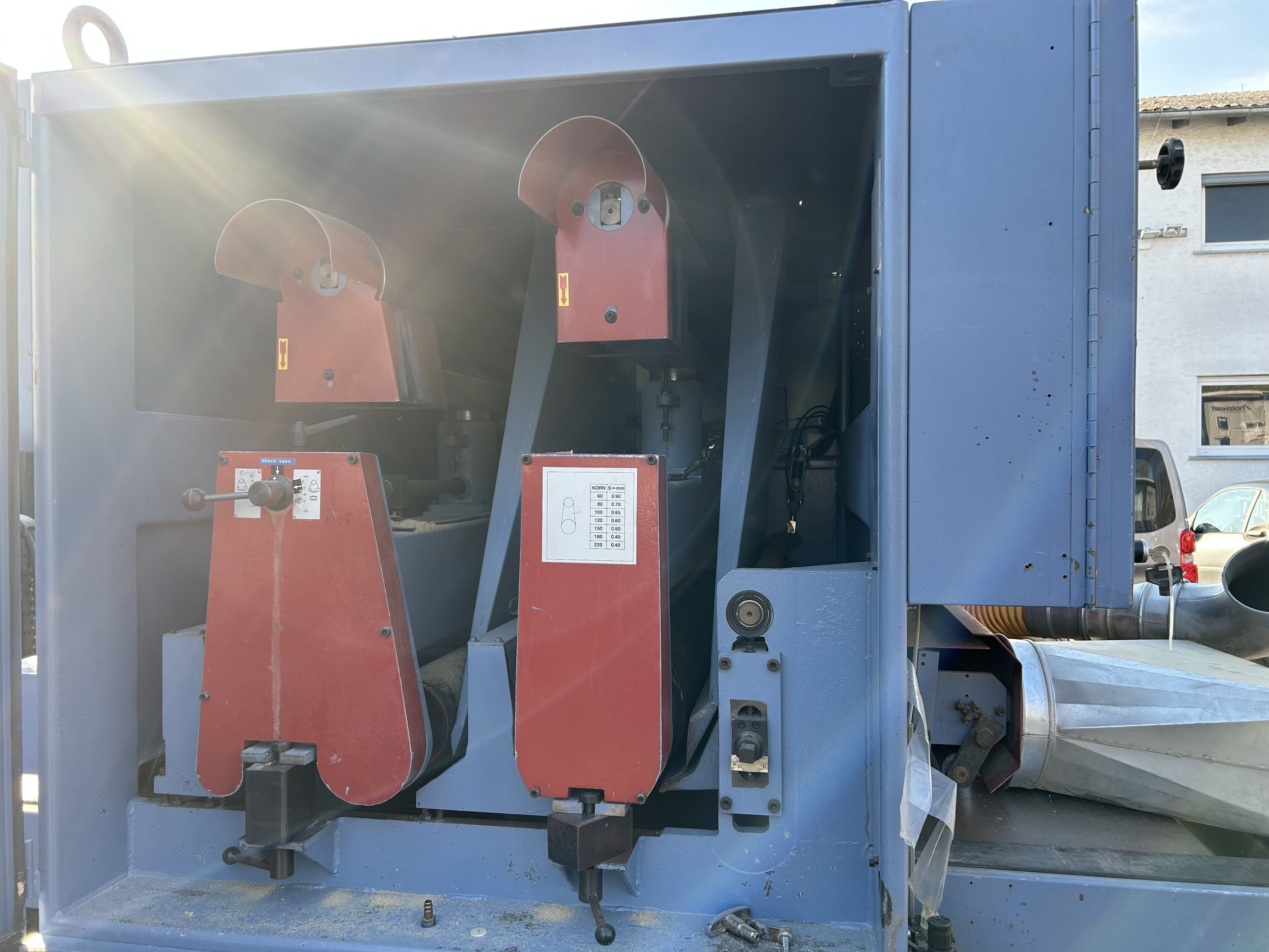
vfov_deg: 53.1
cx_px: 634
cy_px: 476
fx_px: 953
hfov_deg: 67.3
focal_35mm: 26
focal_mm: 5.7
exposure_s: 1/509
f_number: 1.5
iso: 50
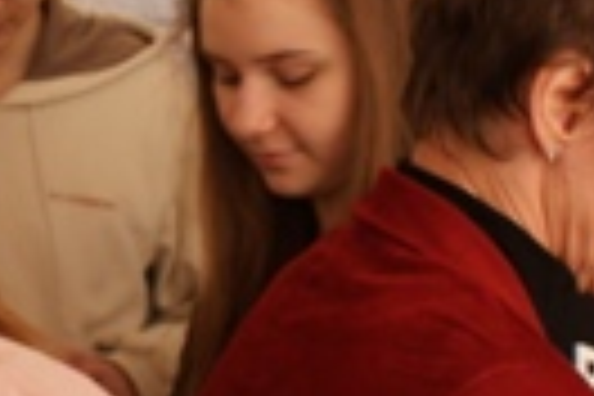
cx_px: -45
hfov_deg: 12.6
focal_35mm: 160
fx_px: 2640
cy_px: 184
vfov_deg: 8.6
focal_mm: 22
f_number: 4.5
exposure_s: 1/40
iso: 100
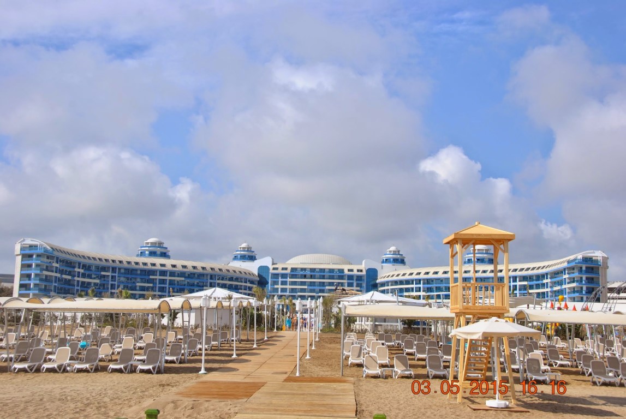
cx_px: 313
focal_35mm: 48
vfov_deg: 28.2
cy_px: 210
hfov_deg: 41.1
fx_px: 836
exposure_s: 1/320
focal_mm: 32
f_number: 9
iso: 100
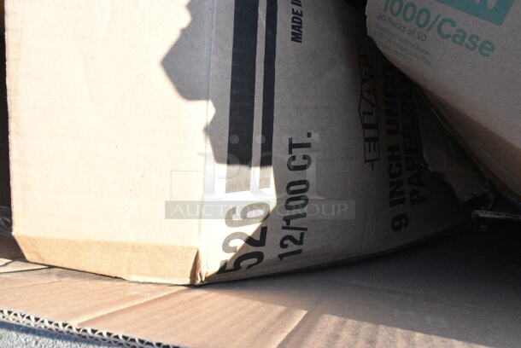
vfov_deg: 43.7
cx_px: 260
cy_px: 174
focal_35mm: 30
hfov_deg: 61.9
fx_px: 435
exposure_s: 1/1000
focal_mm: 20
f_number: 13
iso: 6400
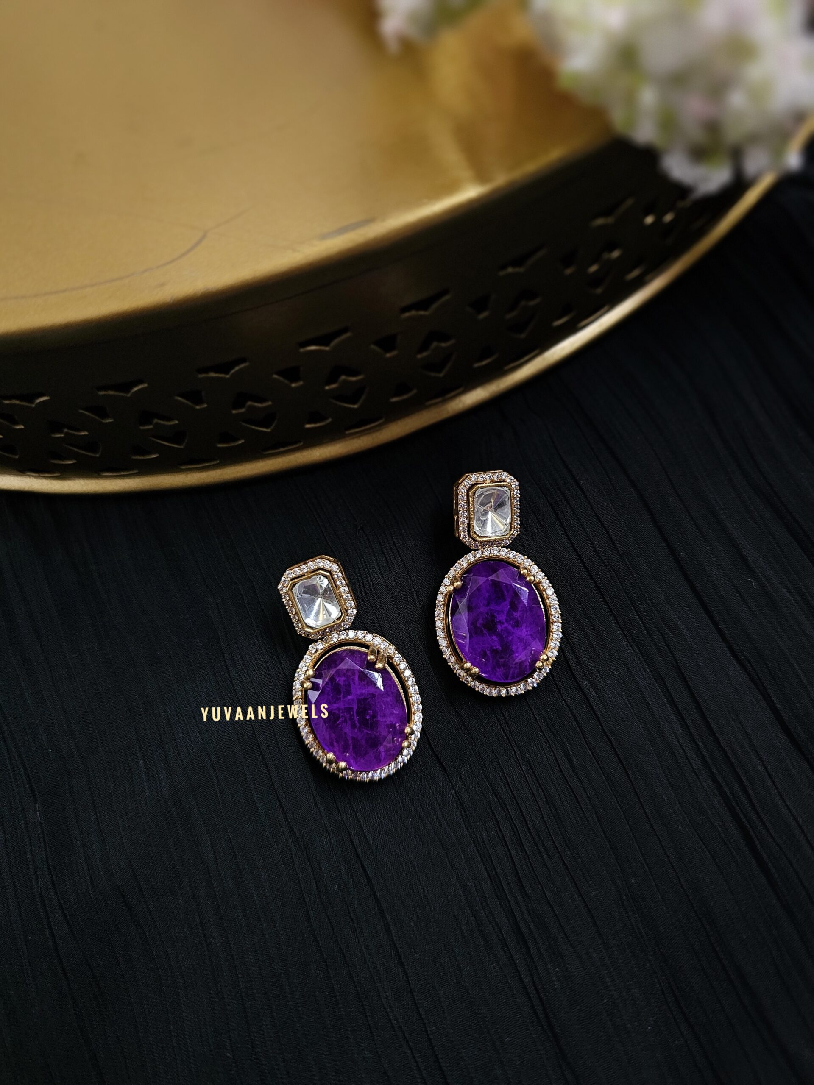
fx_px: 721
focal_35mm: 23
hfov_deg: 58.9
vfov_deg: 73.9
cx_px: 407
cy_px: 542
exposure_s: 1/45
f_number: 1.7
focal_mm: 6.3
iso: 640
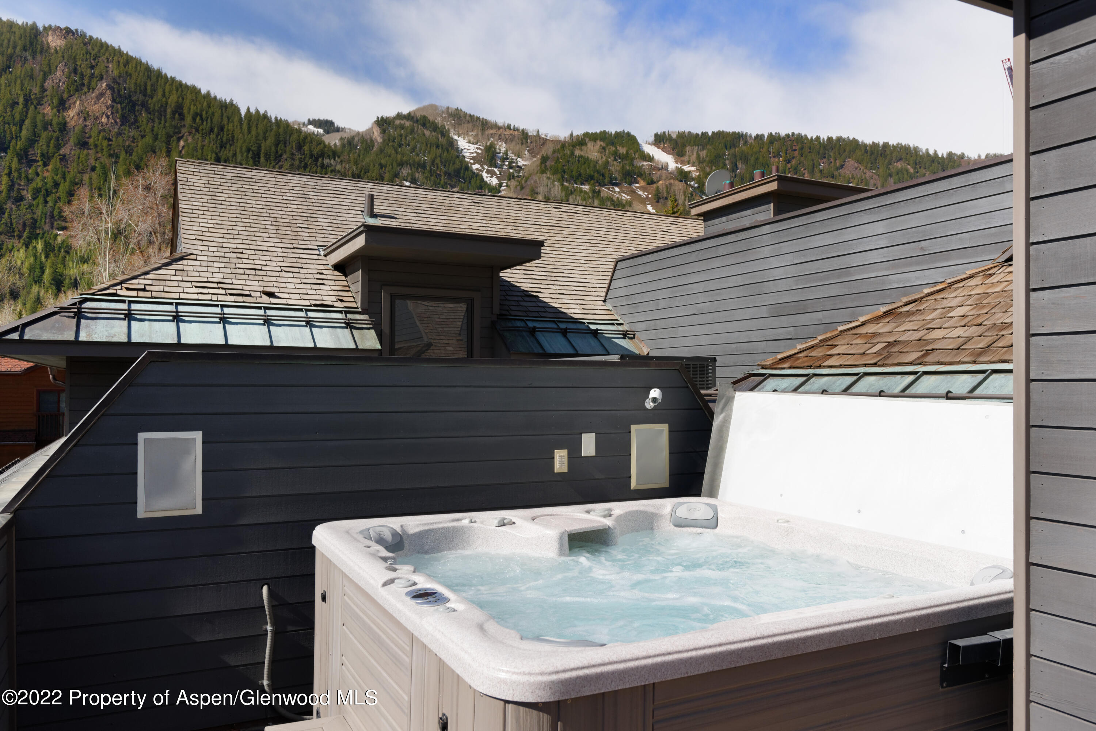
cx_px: 548
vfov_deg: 49.6
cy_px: 366
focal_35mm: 26
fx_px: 792
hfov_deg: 69.4
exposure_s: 1/4000
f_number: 7.1
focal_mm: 26
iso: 640
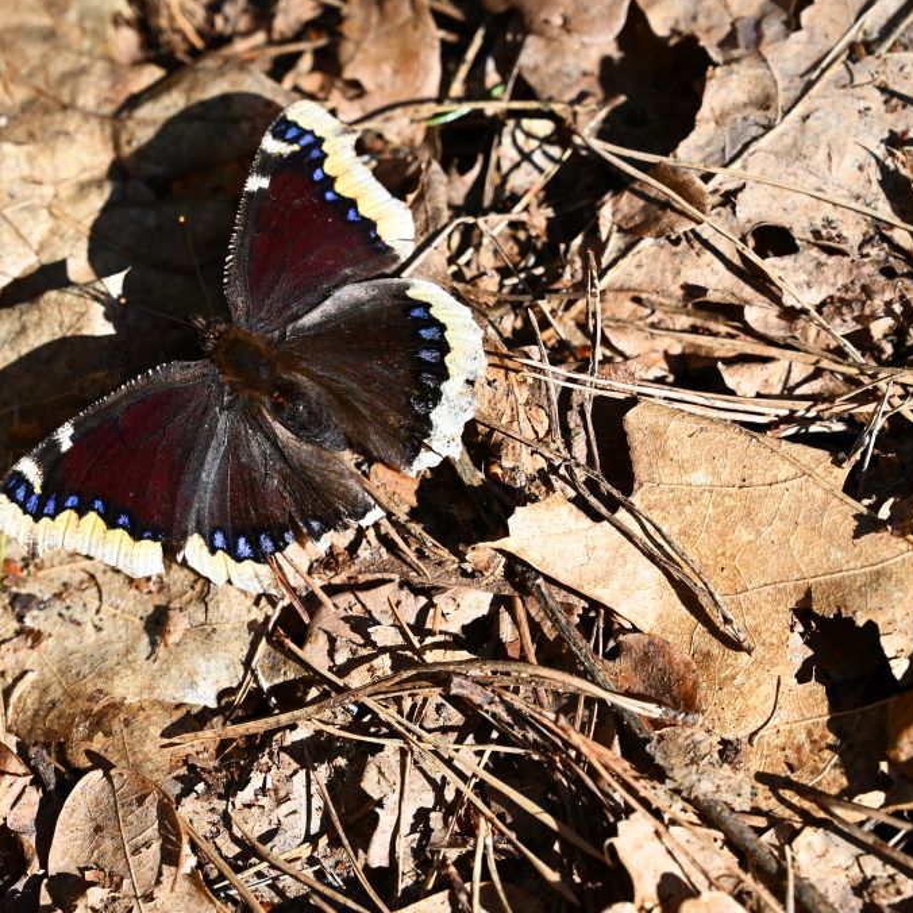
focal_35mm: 90
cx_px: 367
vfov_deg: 19.3
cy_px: 454
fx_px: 2686
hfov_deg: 19.3
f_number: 6.3
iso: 100
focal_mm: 70
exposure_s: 1/320
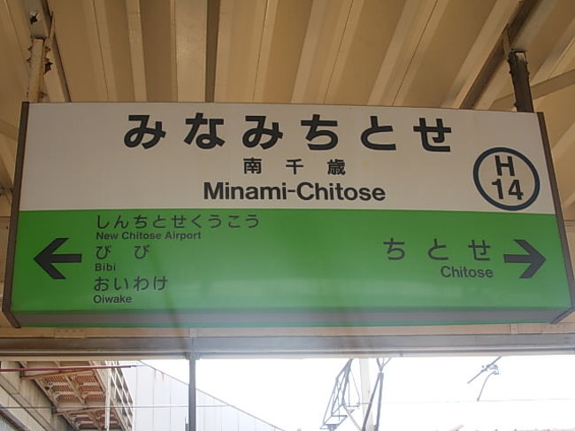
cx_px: 288
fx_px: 847
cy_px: 216
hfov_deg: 37.5
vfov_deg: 28.5
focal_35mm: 51
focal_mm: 7.2
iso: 80
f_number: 3.6
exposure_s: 1/200
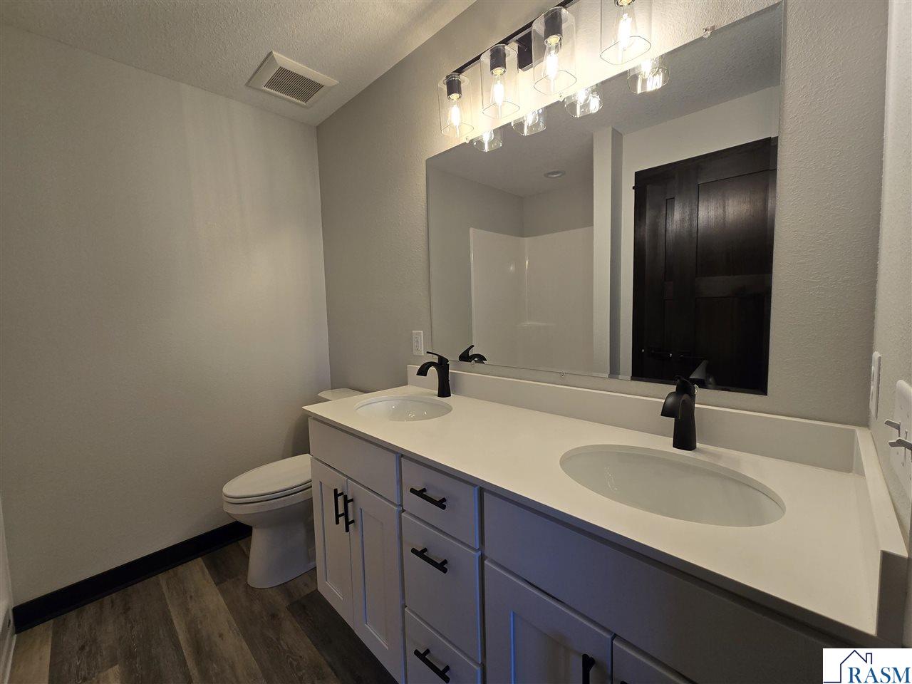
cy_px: 342
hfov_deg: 106.2
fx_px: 343
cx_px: 456
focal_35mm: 13
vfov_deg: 89.9
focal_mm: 2.2
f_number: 2.2
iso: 50
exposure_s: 1/60
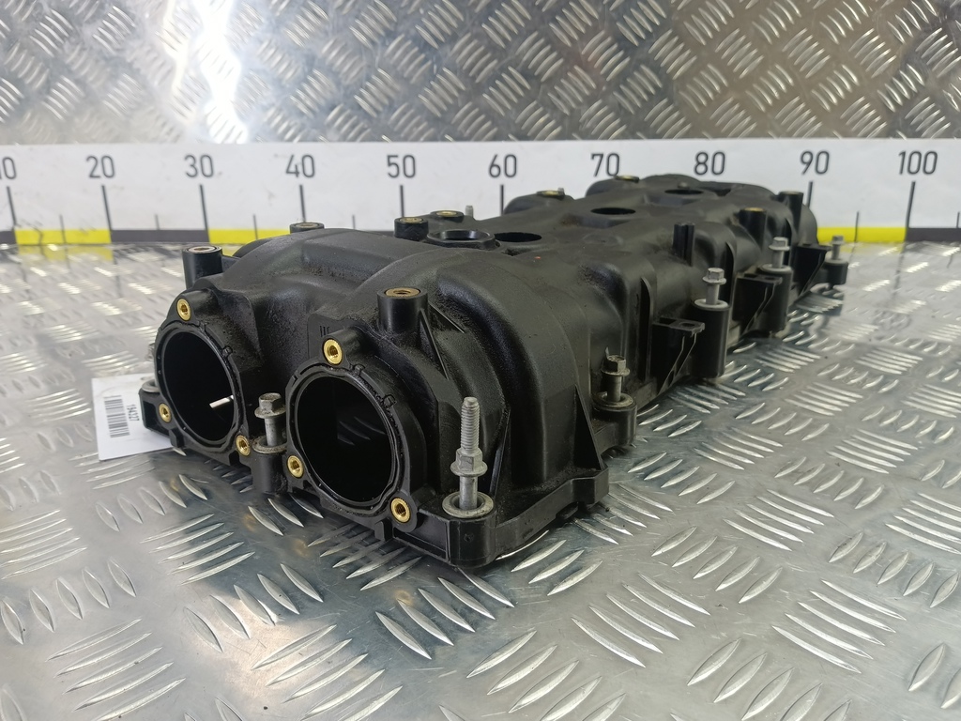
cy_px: 360
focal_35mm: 23
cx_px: 480
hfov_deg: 73.9
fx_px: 639
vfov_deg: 58.9
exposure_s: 1/50
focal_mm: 4.11
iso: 172
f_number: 1.6
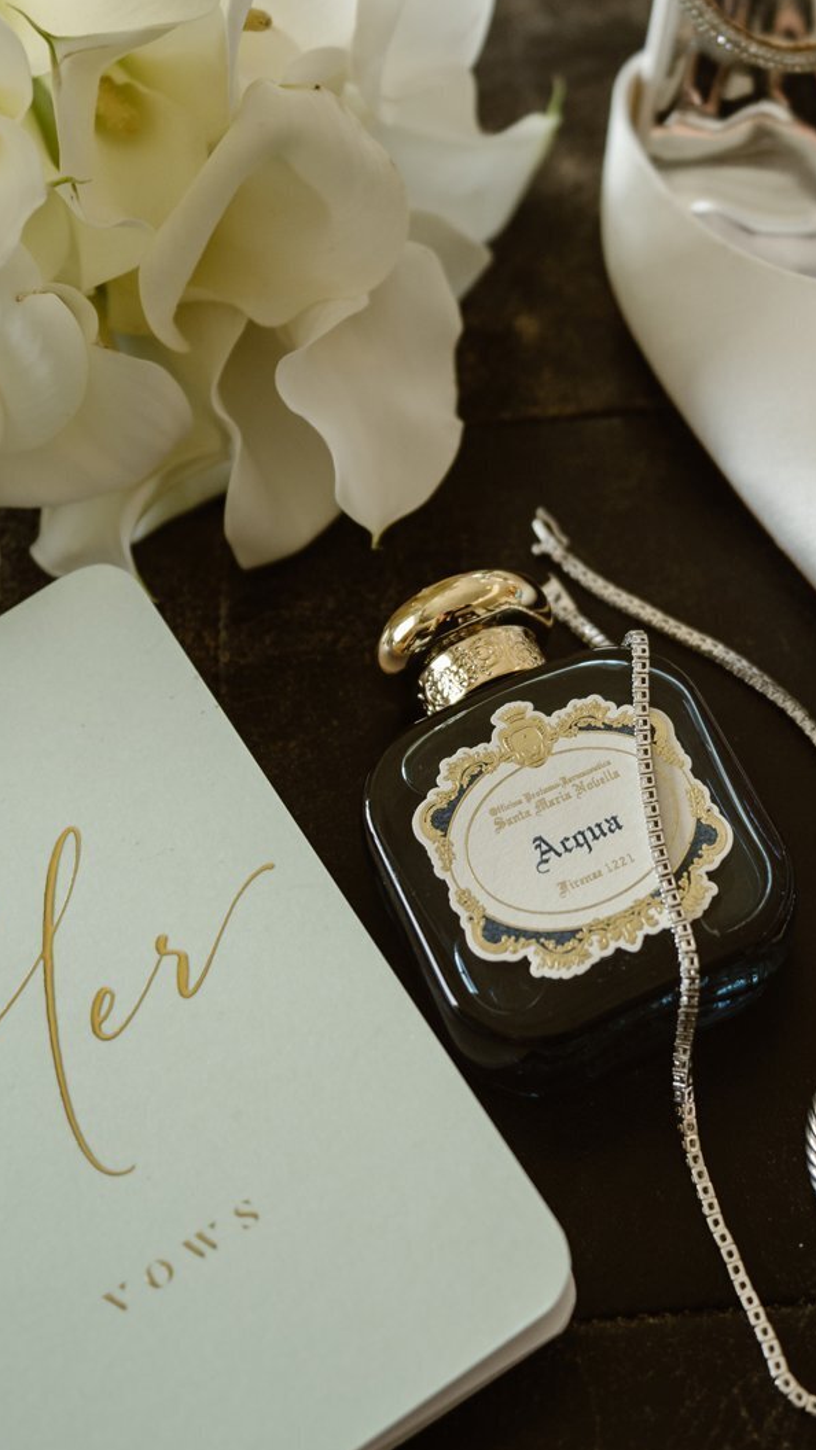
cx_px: 639
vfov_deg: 33.0
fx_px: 2423
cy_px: 449
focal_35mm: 63
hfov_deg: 18.9
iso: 320
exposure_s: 1/160
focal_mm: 31
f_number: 2.8
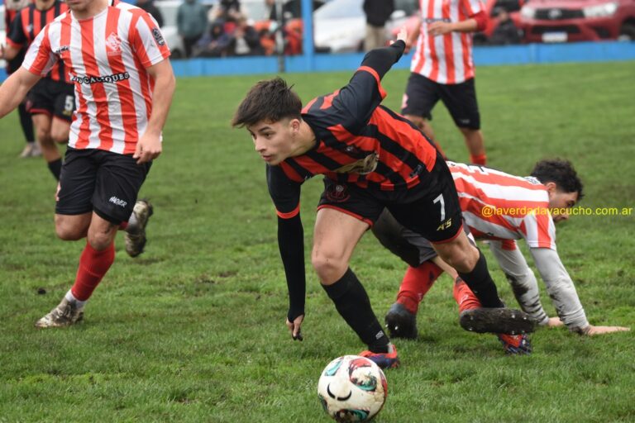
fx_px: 3968
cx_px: 318
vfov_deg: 6.1
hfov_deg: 9.1
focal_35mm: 225
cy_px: 212
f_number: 5.6
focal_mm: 150
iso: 800
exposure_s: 1/500
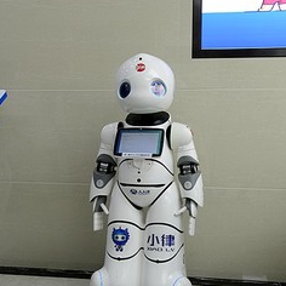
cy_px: 156
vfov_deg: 34.7
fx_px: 458
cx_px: 159
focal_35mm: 49
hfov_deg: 34.6
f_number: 4
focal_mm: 34
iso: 200
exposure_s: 1/40
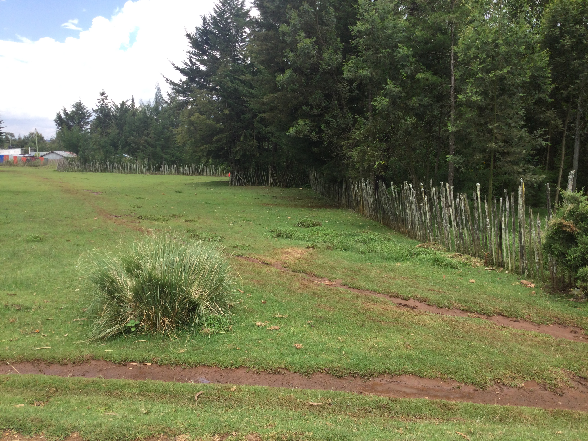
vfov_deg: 45.4
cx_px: 294
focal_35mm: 31
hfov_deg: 58.4
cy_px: 220
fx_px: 527
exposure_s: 1/550
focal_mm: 3.3
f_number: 2.4
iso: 25
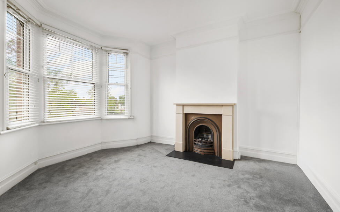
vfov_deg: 74.8
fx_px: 139
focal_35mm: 15
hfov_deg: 101.5
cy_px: 107
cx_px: 173
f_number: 16
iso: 200
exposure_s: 1/2
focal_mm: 14
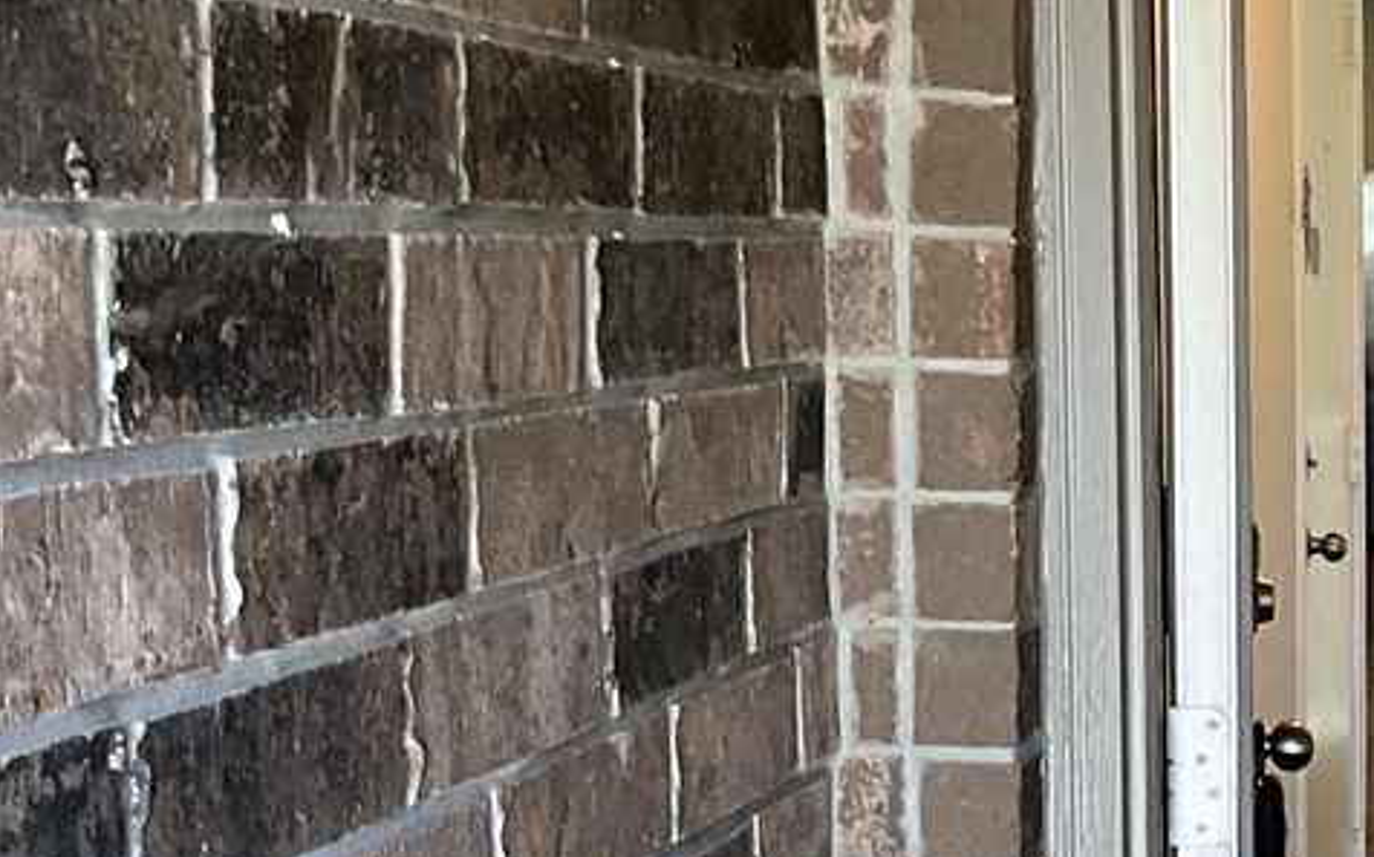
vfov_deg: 13.9
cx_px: 1746
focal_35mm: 93
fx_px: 3481
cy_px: 747
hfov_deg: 20.5
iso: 64
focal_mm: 3
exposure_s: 1/60
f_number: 1.8
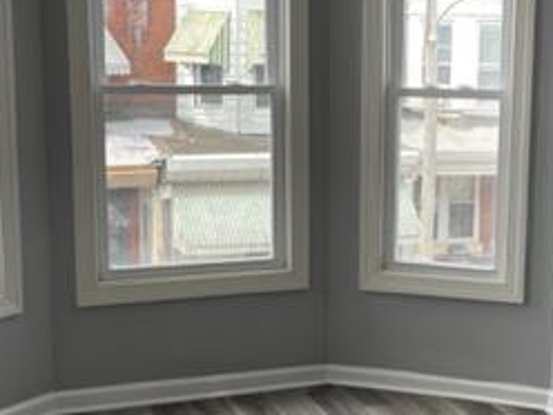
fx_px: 1070
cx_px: 384
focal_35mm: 67
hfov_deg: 28.7
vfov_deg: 21.9
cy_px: 237
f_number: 1.6
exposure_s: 1/221
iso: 32
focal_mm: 5.1
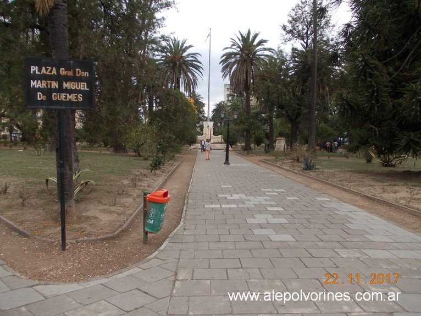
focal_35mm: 28
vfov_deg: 49.7
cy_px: 158
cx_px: 210
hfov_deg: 63.5
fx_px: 340
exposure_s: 1/320
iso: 80
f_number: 2.7
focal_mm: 4
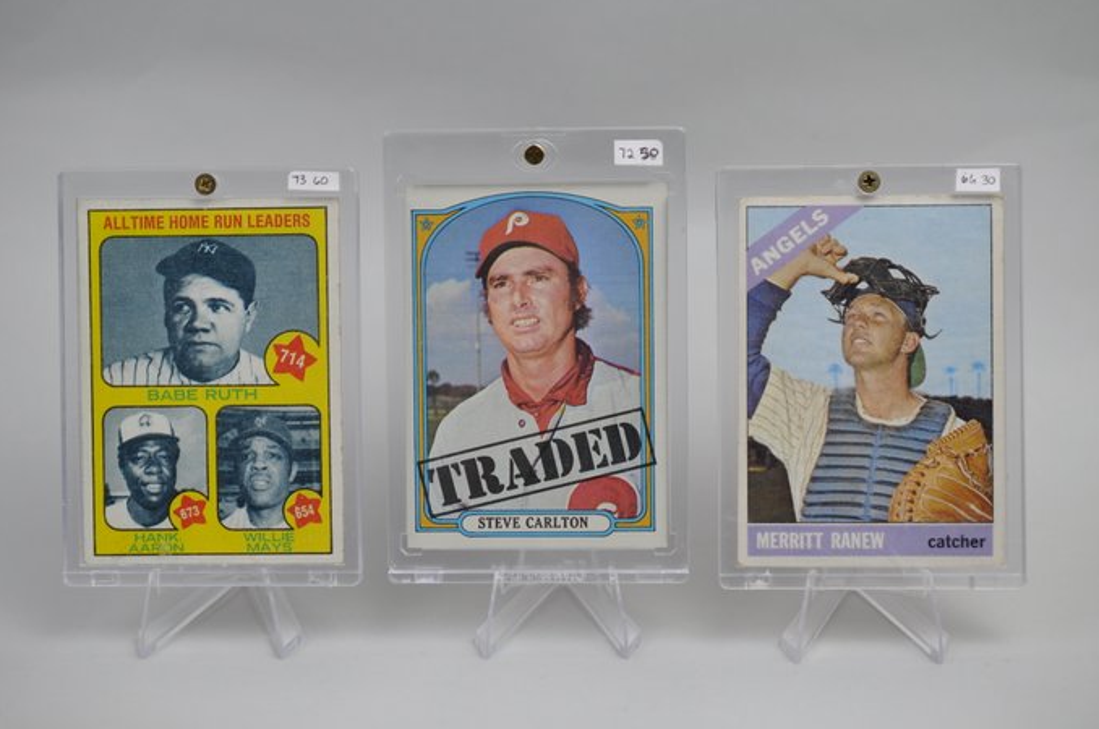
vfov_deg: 21.5
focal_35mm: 63
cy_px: 373
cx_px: 546
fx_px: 1920
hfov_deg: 31.9
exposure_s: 1/80
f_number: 4.5
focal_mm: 40
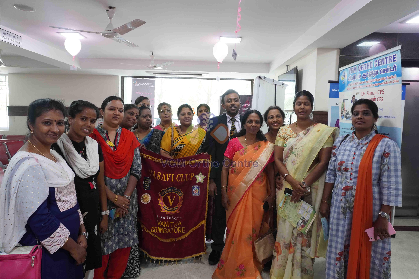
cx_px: 210
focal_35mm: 42
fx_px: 489
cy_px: 140
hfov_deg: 46.4
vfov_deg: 31.9
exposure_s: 1/50
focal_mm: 28
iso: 2000
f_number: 6.3
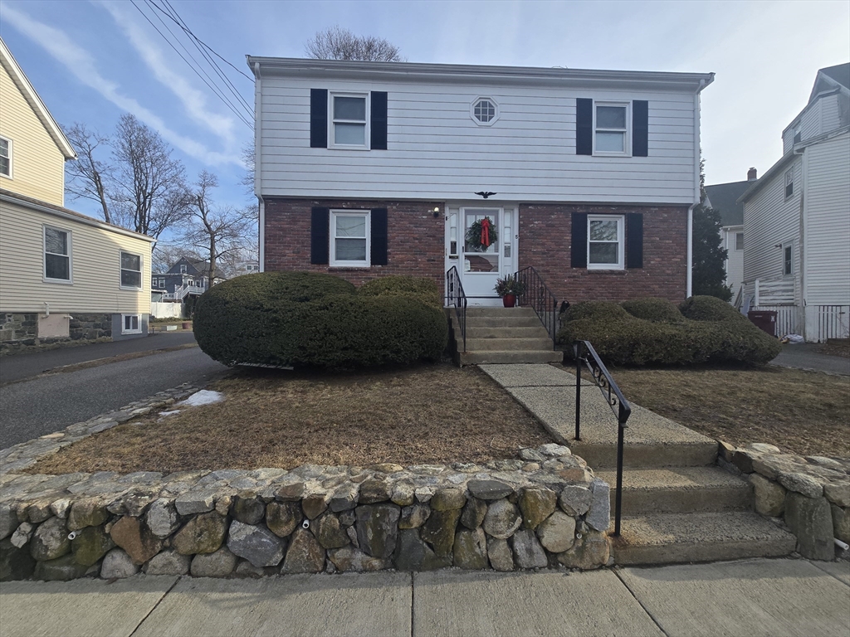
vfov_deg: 89.9
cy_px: 318
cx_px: 425
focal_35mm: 13
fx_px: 319
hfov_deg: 106.2
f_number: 2.2
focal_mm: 2.2
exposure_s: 1/1163
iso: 50
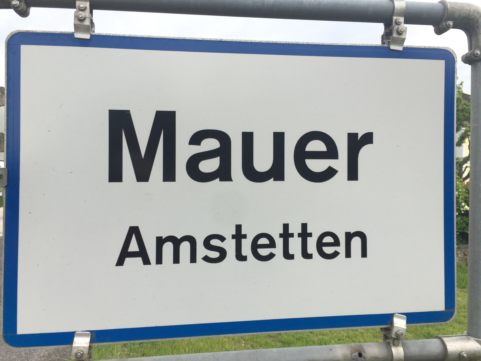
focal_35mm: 29
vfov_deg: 48.2
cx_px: 240
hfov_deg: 61.7
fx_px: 403
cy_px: 180
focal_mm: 4.15
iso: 32
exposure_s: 1/682
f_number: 2.2
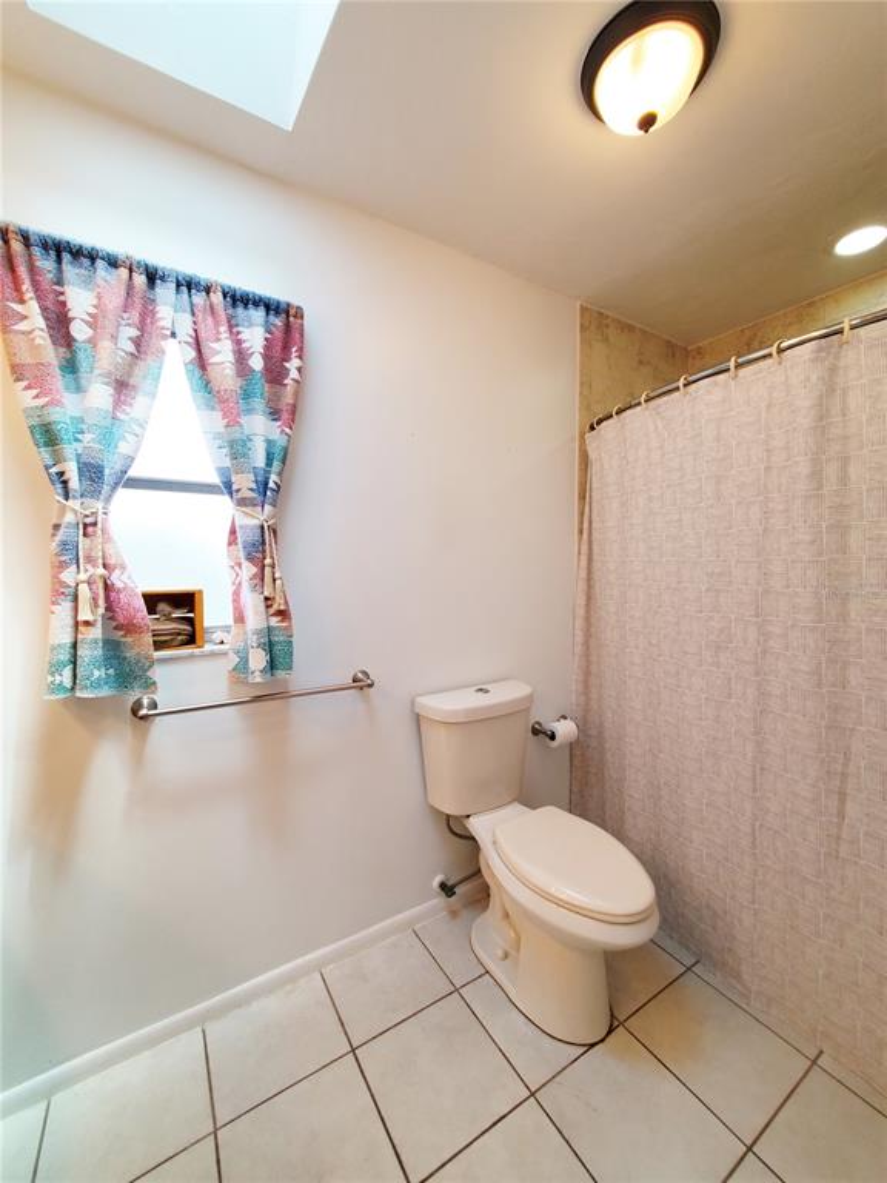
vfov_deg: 106.2
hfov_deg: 89.9
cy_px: 592
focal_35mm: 13
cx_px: 444
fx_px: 444
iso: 100
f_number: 2.2
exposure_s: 1/60
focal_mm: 1.8
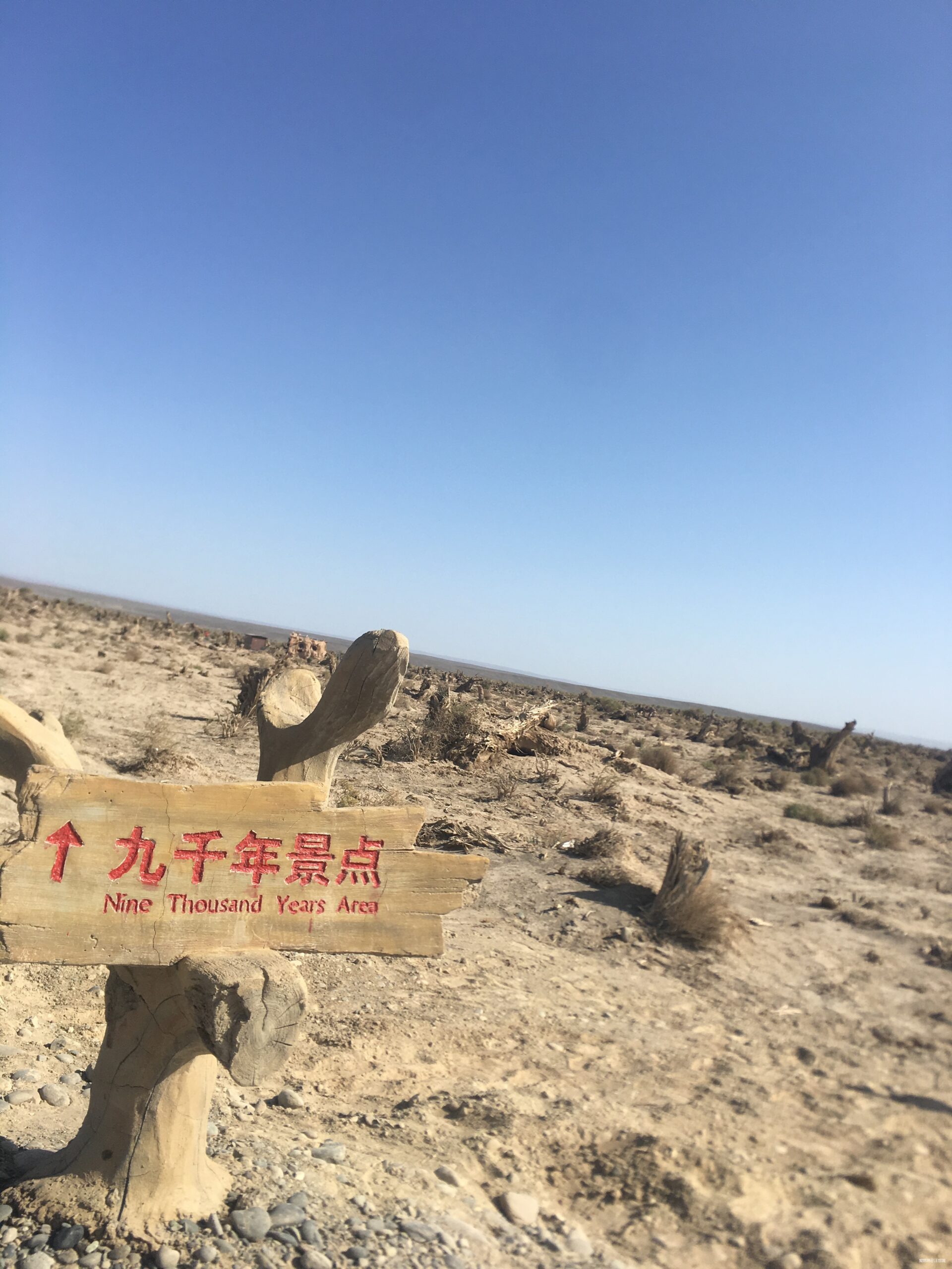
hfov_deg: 48.2
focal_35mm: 29
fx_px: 1063
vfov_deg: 61.7
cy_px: 634
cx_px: 476
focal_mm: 4.15
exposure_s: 1/2564
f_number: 2.2
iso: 25
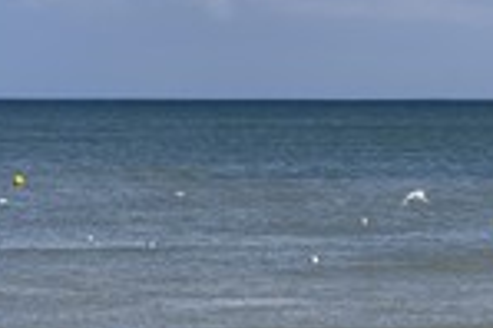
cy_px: 311
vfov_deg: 4.6
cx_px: 596
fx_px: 4049
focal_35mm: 296
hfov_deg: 6.9
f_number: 10
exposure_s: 1/160
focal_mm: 70
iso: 100
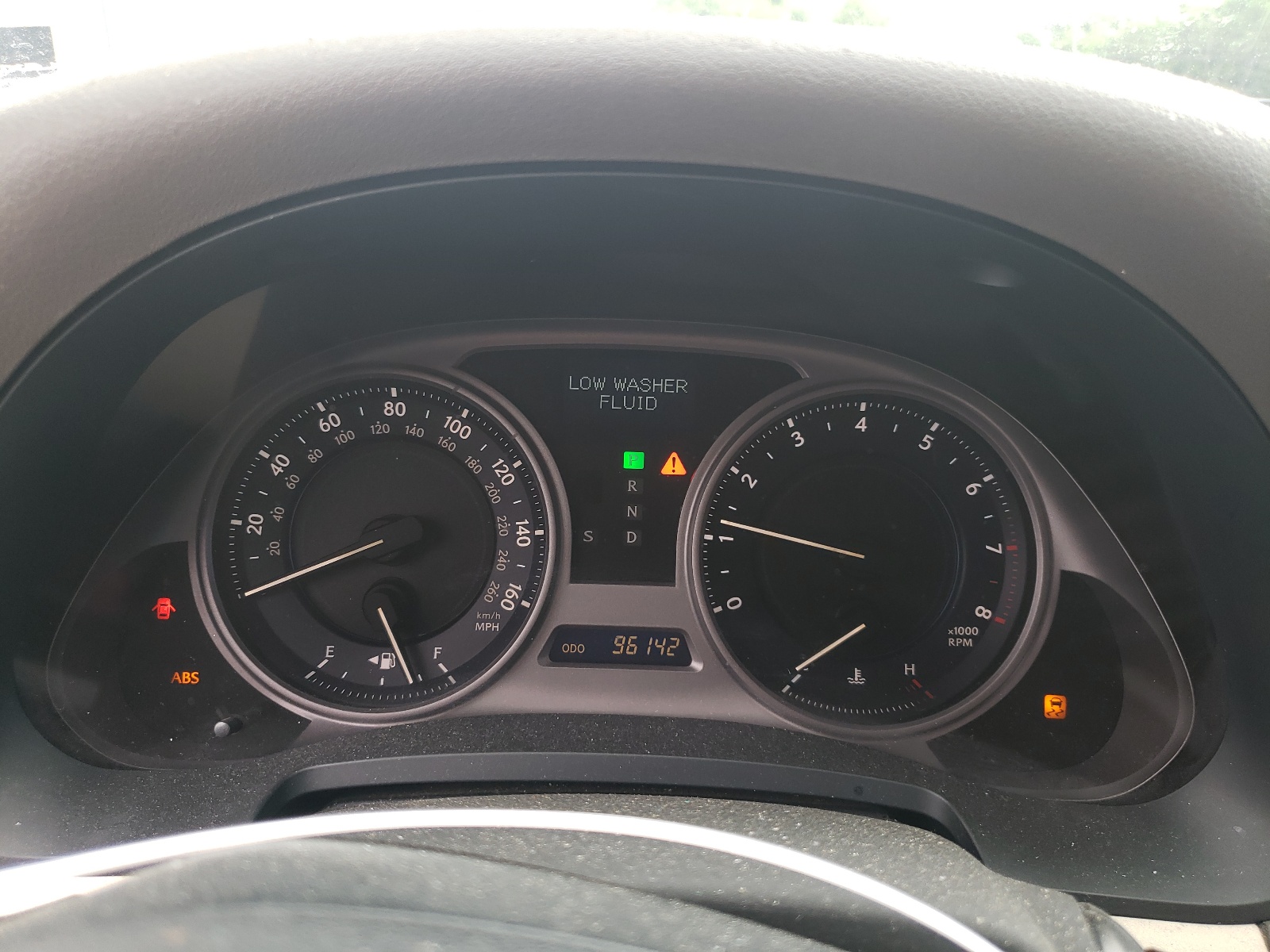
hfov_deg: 67.3
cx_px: 635
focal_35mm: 26
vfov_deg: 53.1
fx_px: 954
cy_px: 476
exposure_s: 1/120
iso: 56
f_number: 1.5
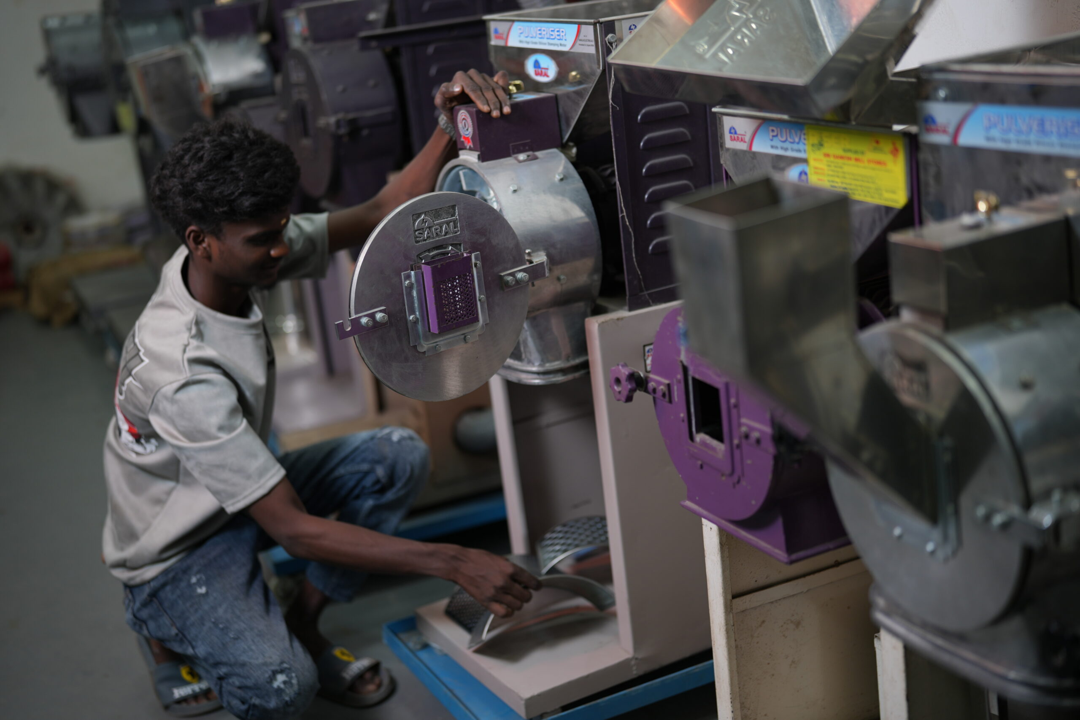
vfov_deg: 27.0
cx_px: 540
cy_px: 360
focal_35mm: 50
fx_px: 1500
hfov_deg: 39.6
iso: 125
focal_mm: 50
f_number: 1.4
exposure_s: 1/250
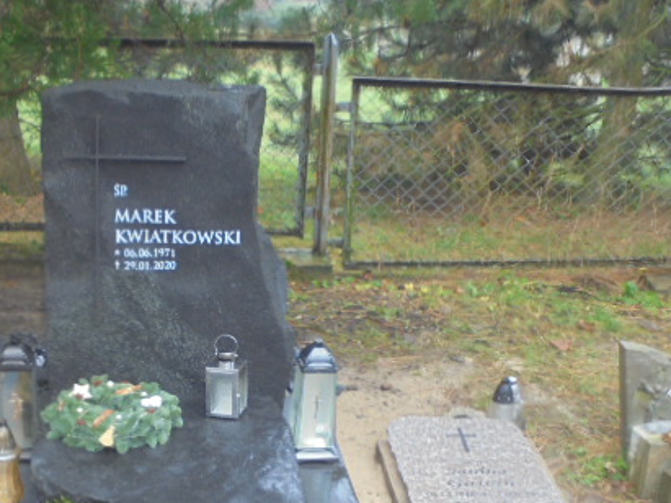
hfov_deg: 35.7
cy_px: 363
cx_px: 207
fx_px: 1027
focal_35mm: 53
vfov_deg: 27.2
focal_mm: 6.1
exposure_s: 1/30
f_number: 4
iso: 200
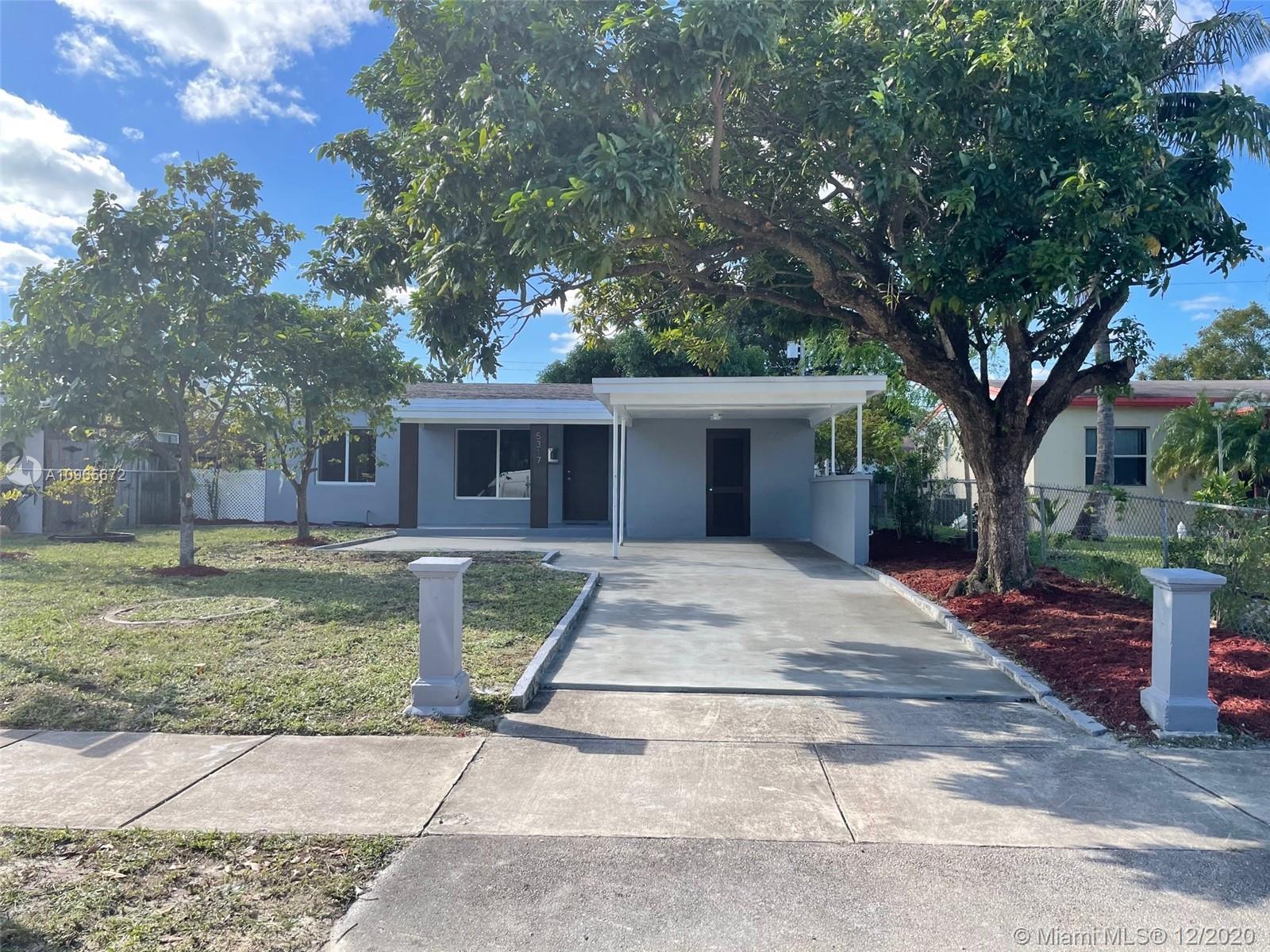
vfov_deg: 53.1
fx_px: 954
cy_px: 476
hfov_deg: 67.3
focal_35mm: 26
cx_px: 635
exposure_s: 1/1147
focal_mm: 4.2
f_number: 1.6
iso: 32
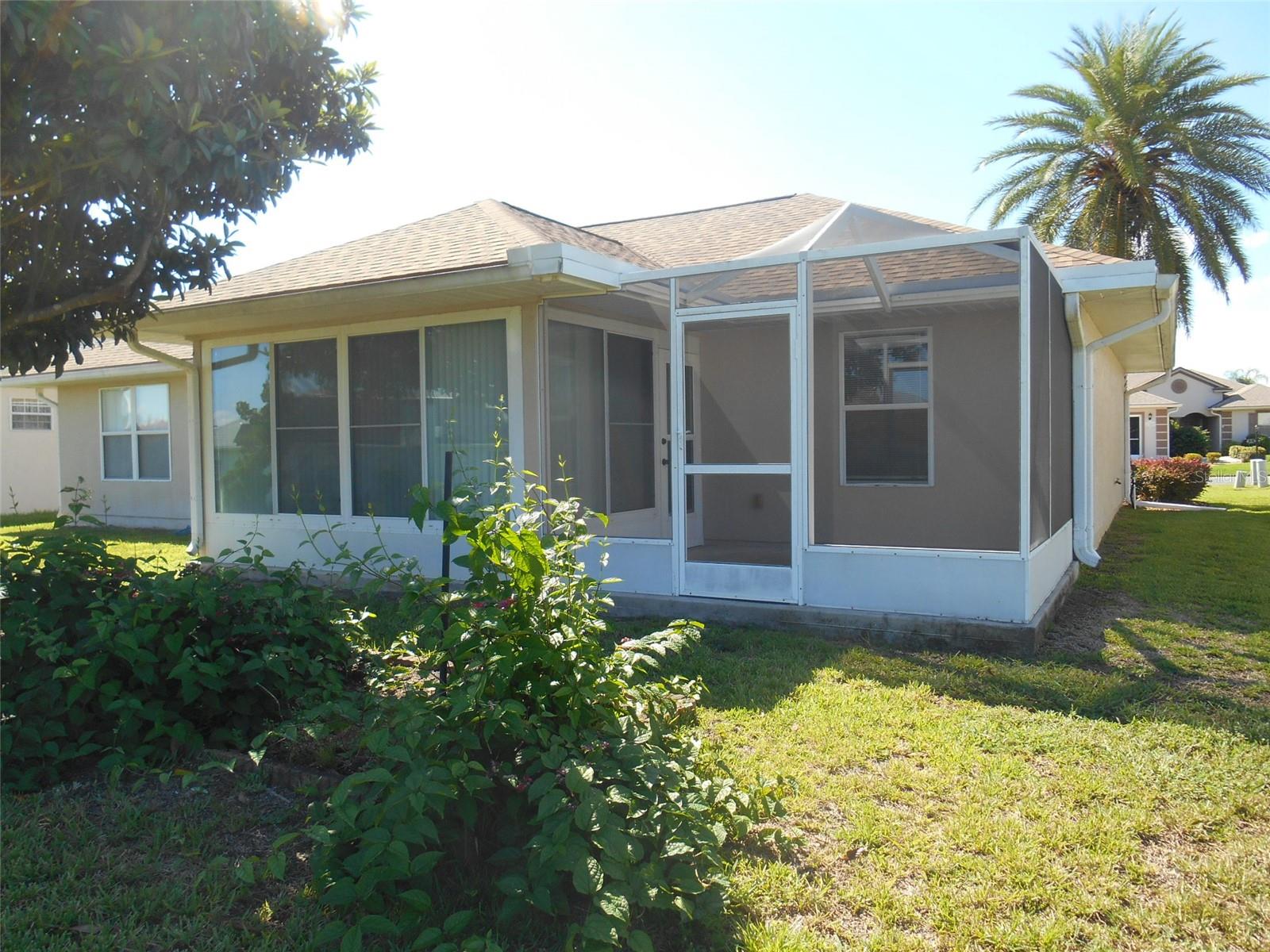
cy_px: 476
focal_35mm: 26
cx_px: 635
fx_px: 954
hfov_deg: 67.3
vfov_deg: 53.1
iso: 80
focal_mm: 4.7
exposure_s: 1/320
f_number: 3.4
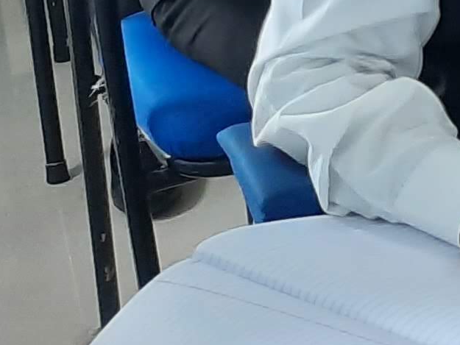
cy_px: -332
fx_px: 2127
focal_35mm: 160
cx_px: 1352
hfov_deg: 9.7
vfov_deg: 8.8
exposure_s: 1/50
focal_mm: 4.6
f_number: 2
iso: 200
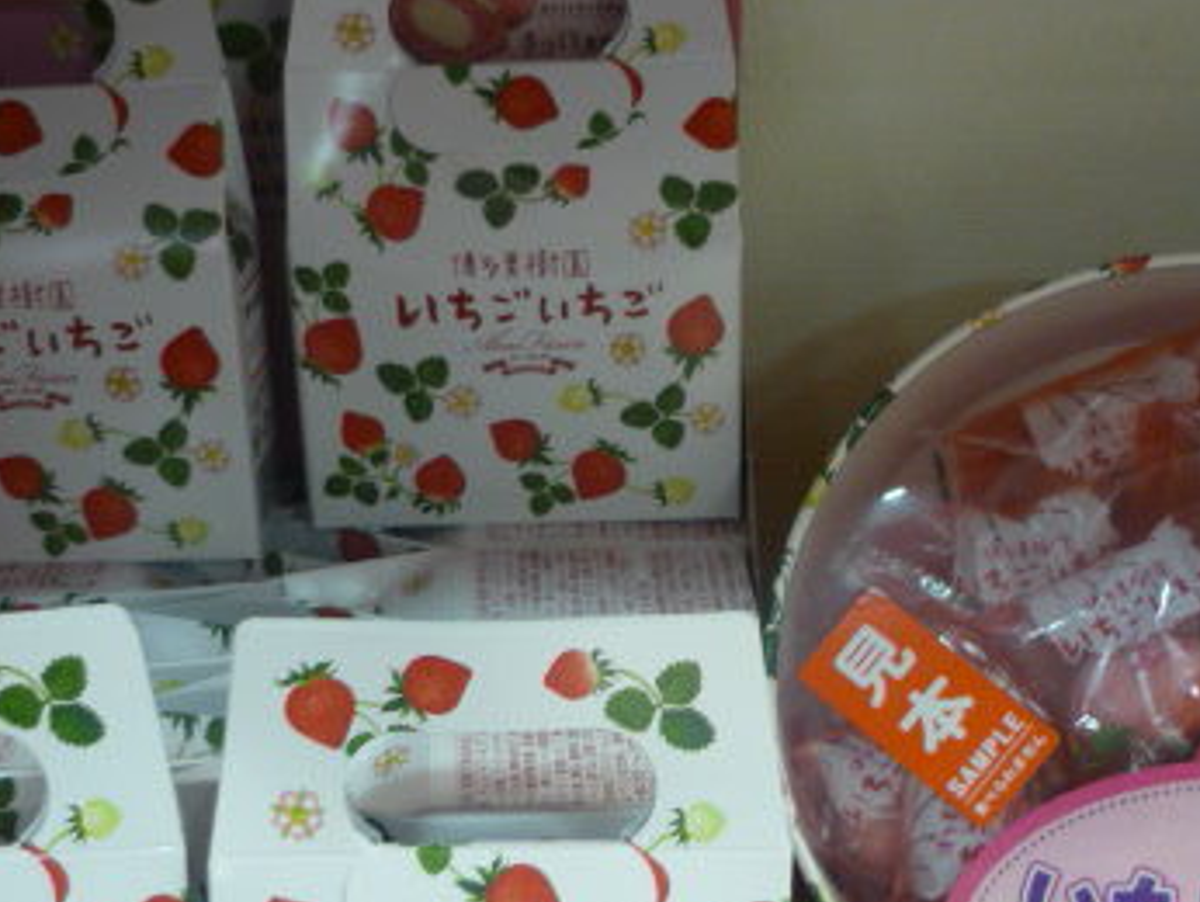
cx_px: 597
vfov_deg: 23.8
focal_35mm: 61
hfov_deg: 31.7
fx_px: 2116
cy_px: 680
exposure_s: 1/30
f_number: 2.8
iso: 100
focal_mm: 5.5
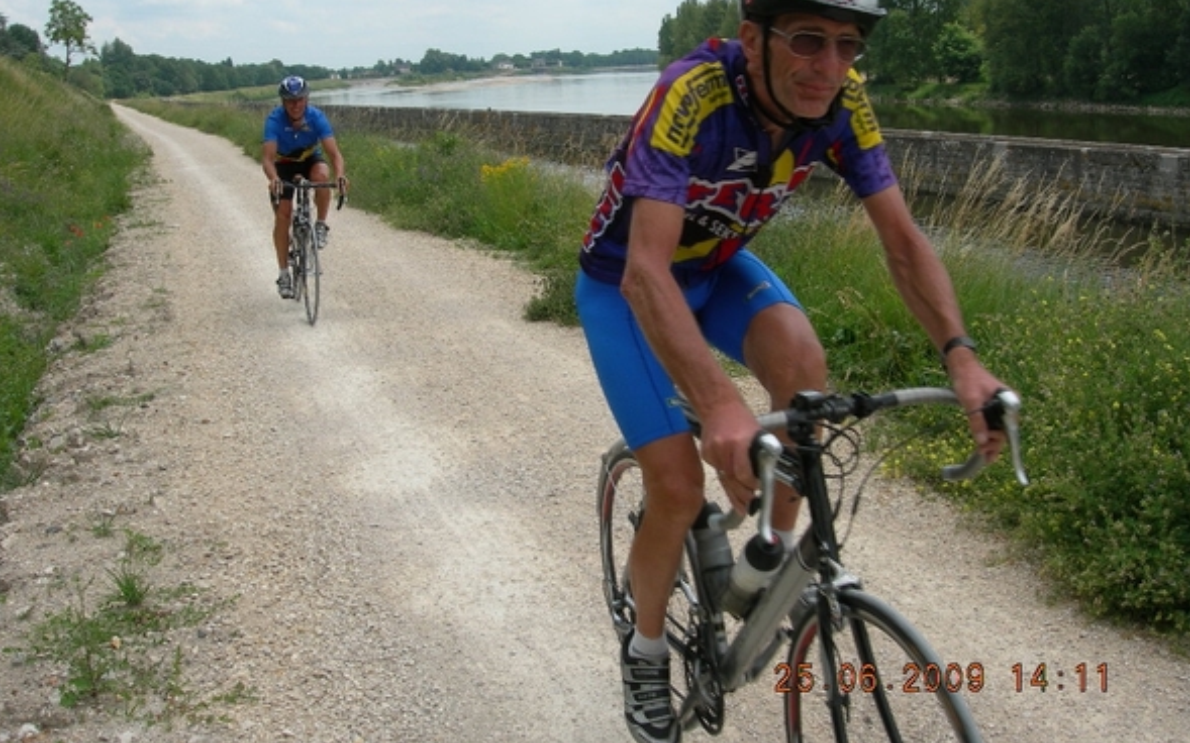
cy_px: 319
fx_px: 1330
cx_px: 600
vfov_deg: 31.2
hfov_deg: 48.2
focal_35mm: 41
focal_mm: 7.8
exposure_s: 1/494
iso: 50
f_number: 4.8
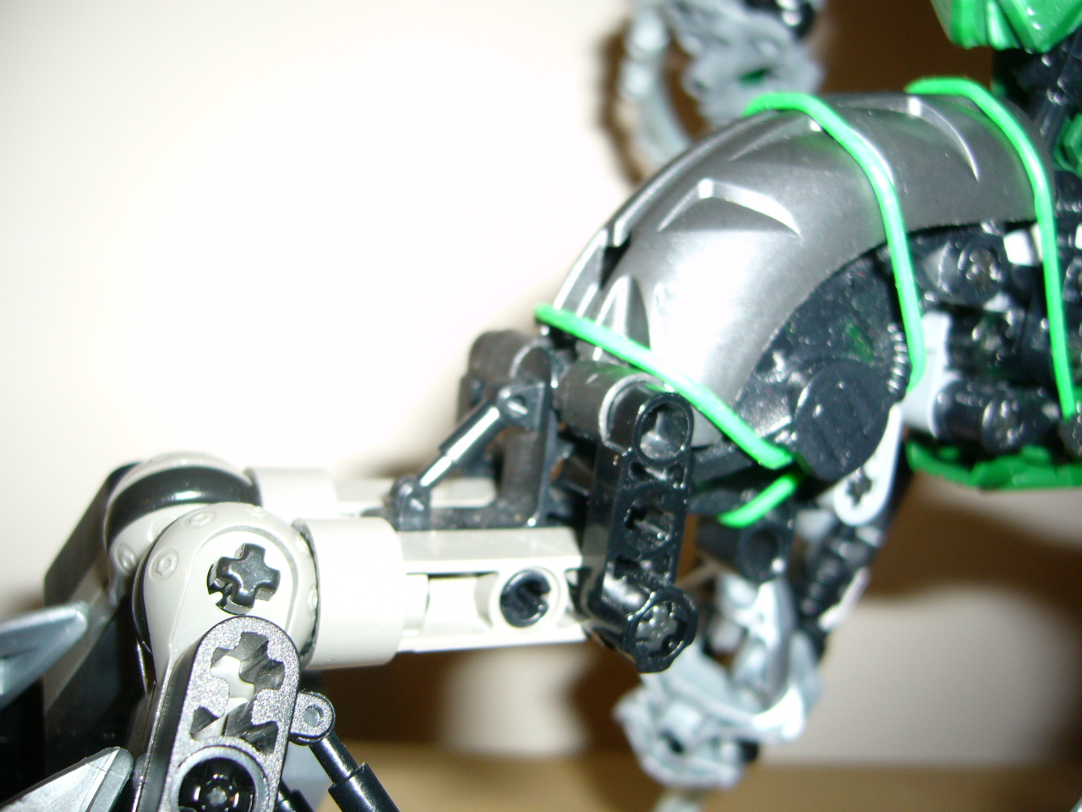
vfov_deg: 40.7
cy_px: 406
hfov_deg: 52.6
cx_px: 541
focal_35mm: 35
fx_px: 1094
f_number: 2.8
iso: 100
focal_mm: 5.8
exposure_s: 1/30
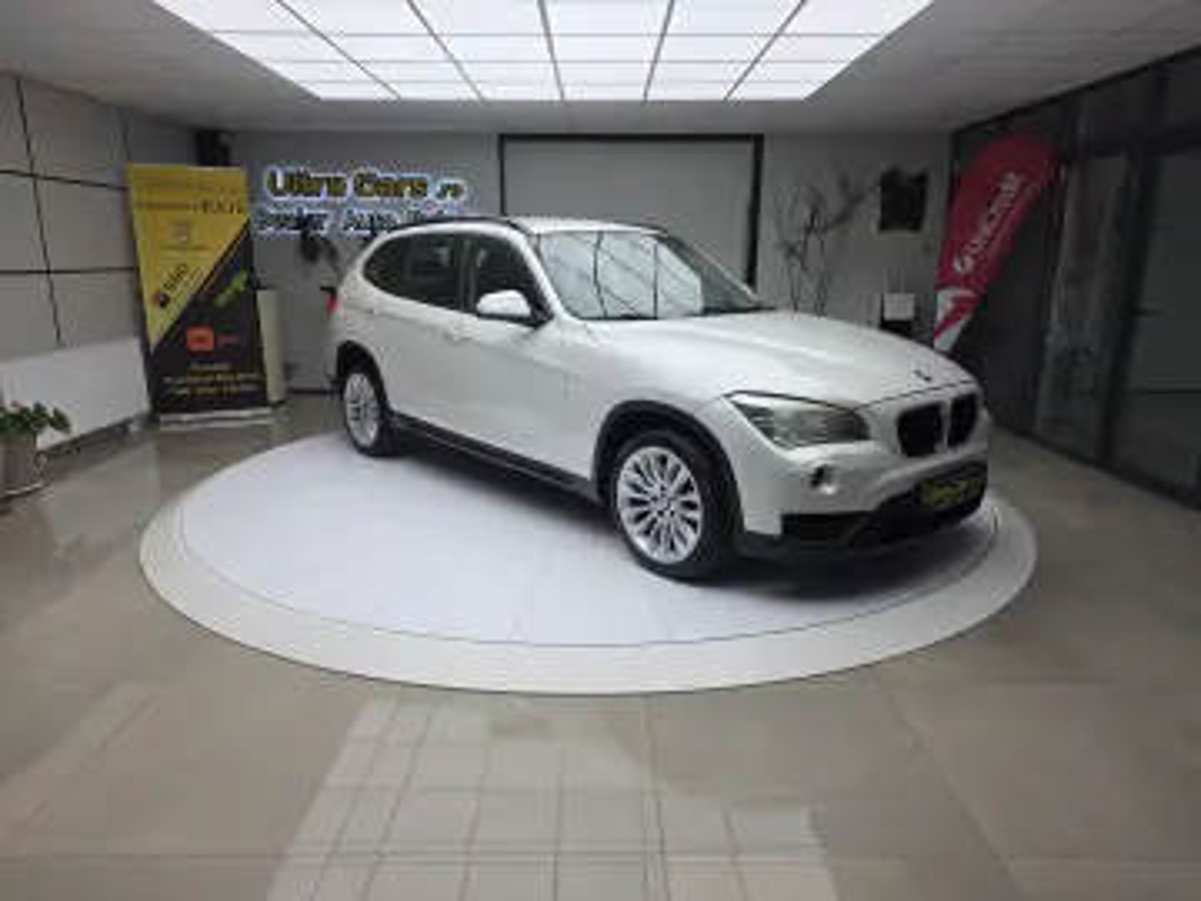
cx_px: 600
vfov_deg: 58.9
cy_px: 450
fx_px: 798
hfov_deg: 73.9
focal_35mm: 23
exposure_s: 1/131
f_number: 1.7
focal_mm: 6.25
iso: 12
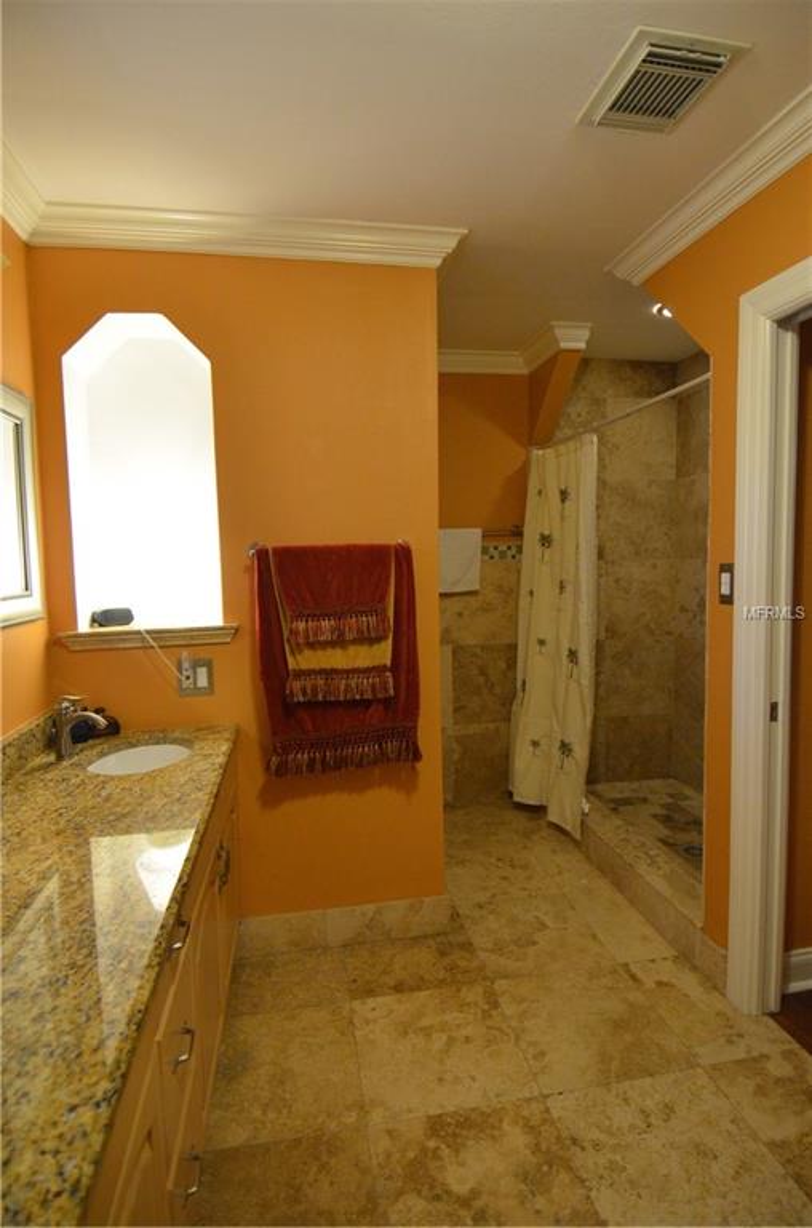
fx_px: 612
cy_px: 614
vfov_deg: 90.1
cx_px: 406
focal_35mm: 18
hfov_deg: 67.1
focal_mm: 12
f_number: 4.5
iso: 1600
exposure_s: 1/80
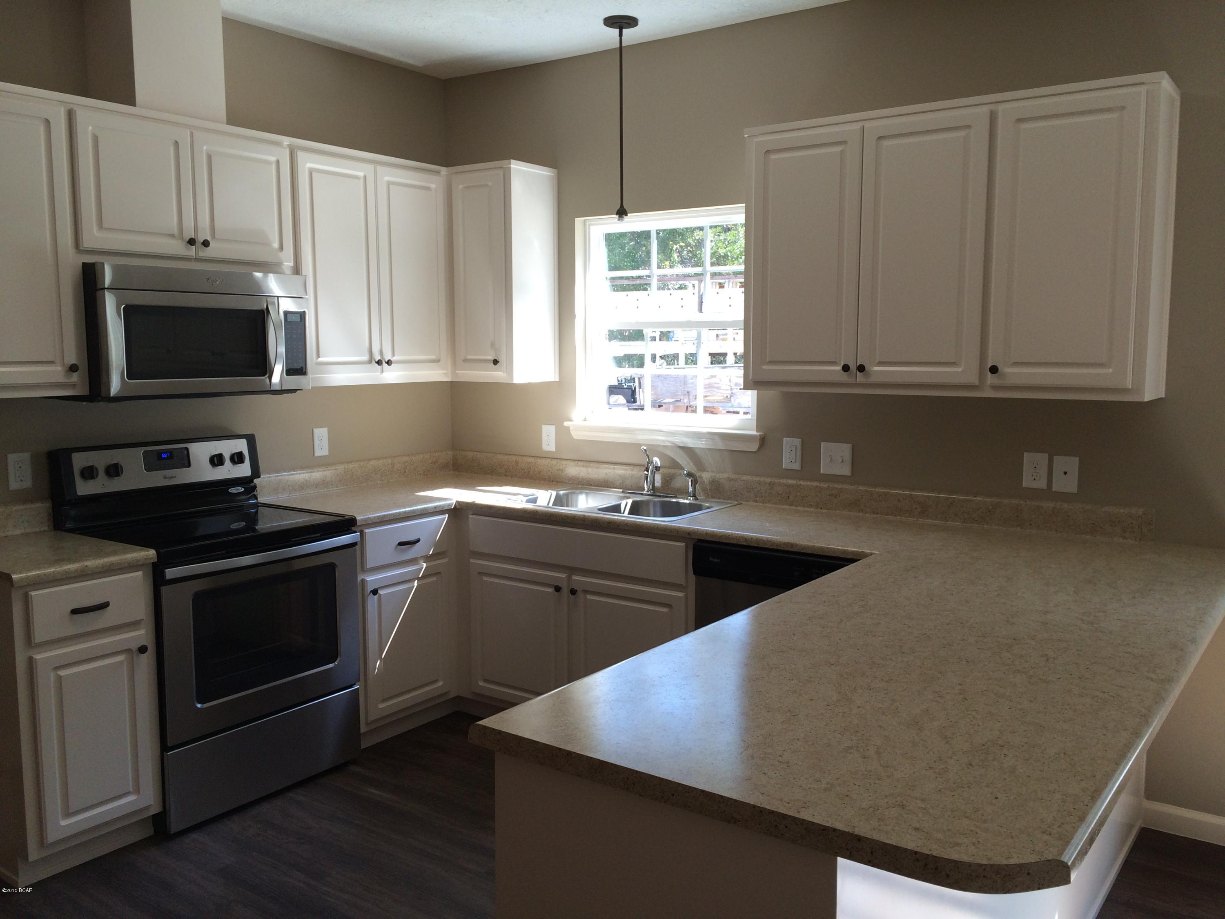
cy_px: 460
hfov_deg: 61.7
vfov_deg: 48.2
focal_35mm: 29
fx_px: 1026
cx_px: 612
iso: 64
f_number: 2.2
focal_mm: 4.15
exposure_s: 1/120
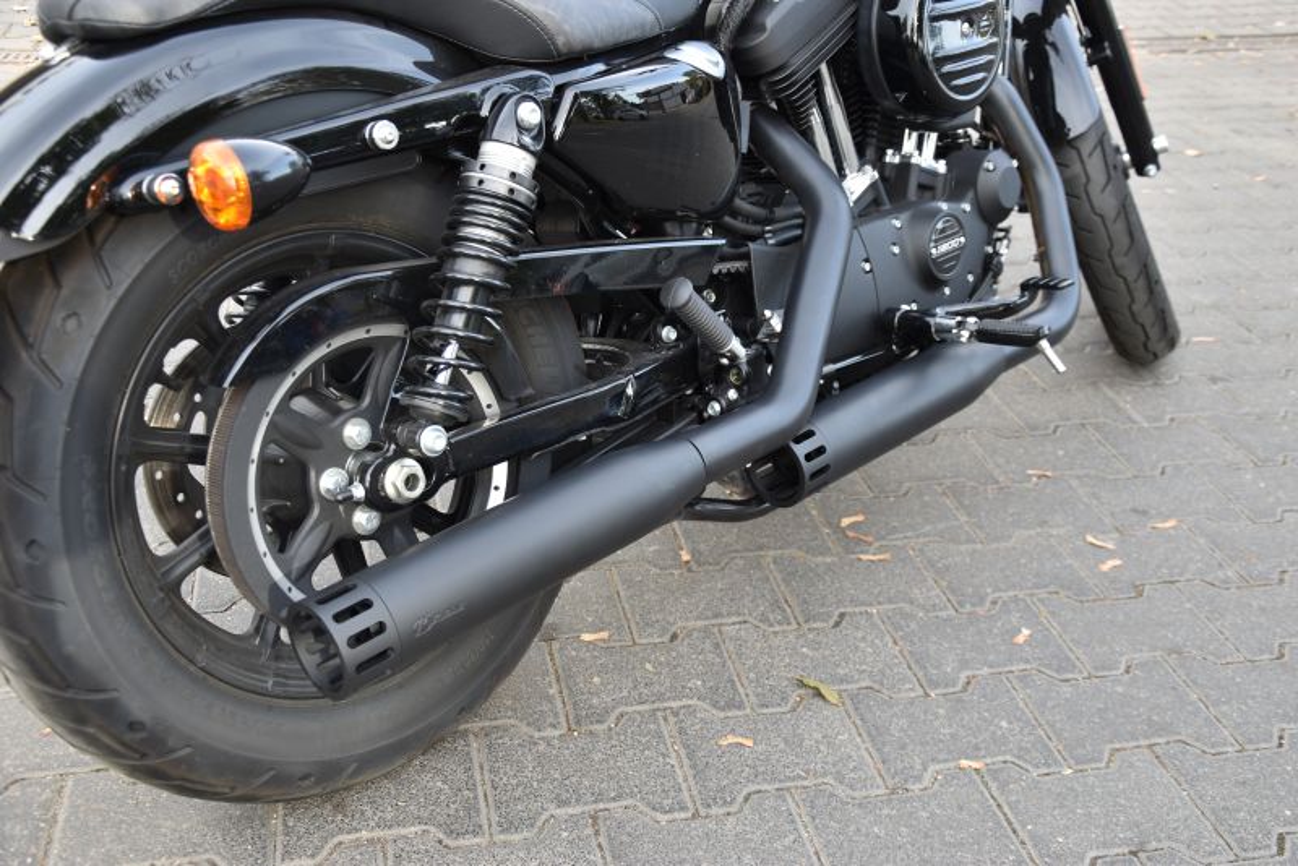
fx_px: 1352
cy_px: 433
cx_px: 649
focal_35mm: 38
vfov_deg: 35.5
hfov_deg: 51.3
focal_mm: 25
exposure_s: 1/80
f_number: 4
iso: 100
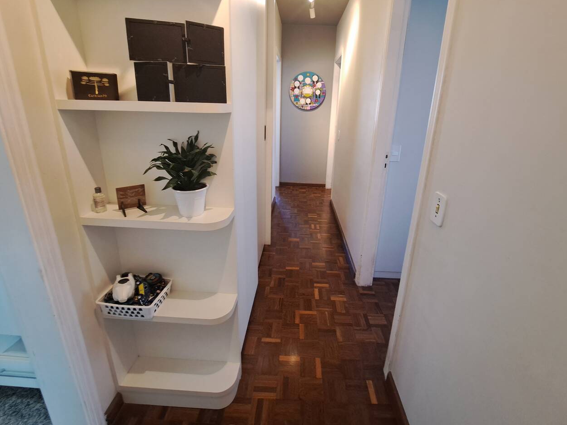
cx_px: 298
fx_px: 246
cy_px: 184
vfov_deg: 81.3
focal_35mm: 15
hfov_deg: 98.1
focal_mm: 1.74
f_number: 2.2
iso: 200
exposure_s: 1/40
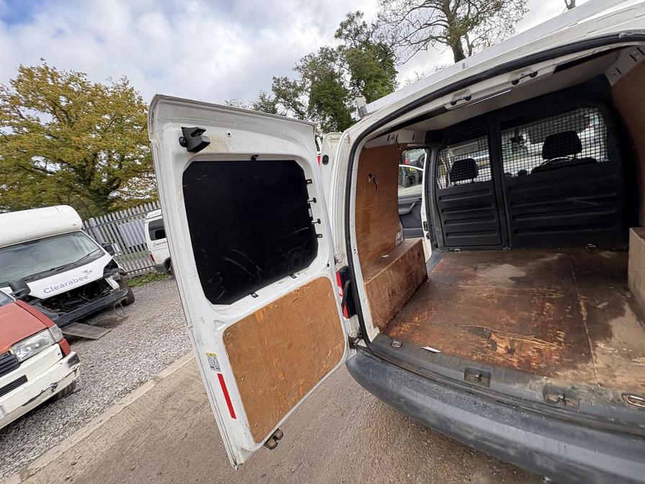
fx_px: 261
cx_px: 322
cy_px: 242
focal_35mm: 14
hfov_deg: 102.1
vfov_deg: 85.7
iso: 50
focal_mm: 2.22
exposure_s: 1/186
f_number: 2.2
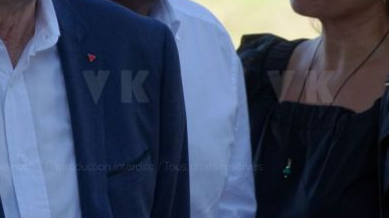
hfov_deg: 3.3
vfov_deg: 1.9
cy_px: -35
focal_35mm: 649
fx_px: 6689
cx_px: 115
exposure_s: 1/250
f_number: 9
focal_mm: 200
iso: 250
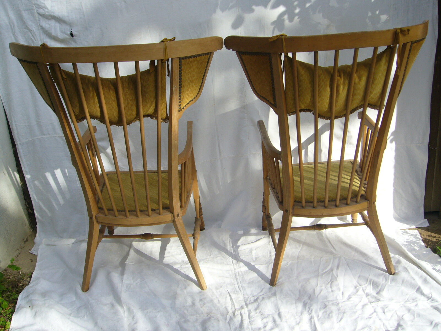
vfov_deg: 40.7
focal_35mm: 35
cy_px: 166
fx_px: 446
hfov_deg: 52.6
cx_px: 220
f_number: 5.6
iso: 80
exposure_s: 1/200
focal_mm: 5.8
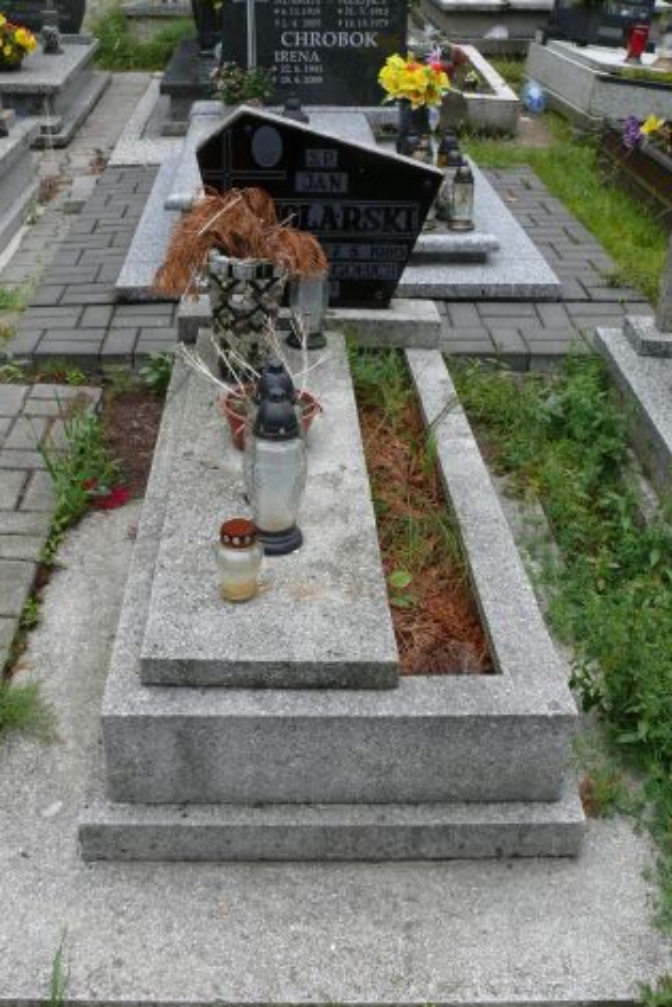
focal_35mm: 37
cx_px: 318
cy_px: 508
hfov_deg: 36.0
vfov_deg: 51.9
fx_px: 1035
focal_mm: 7.4
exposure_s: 1/200
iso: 100
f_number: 4
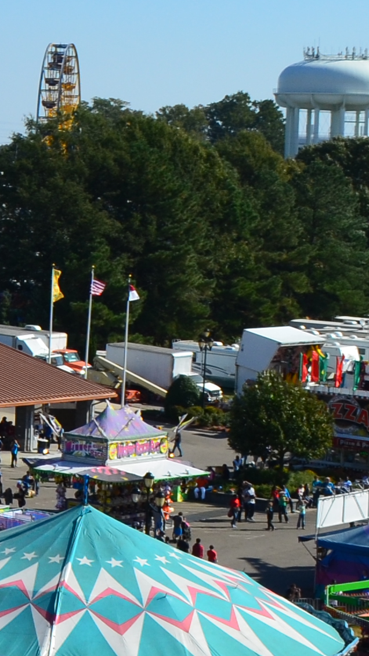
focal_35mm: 123
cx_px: -628
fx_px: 2140
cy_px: 139
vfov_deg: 17.3
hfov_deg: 8.6
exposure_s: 1/320
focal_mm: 18
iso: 200
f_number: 10
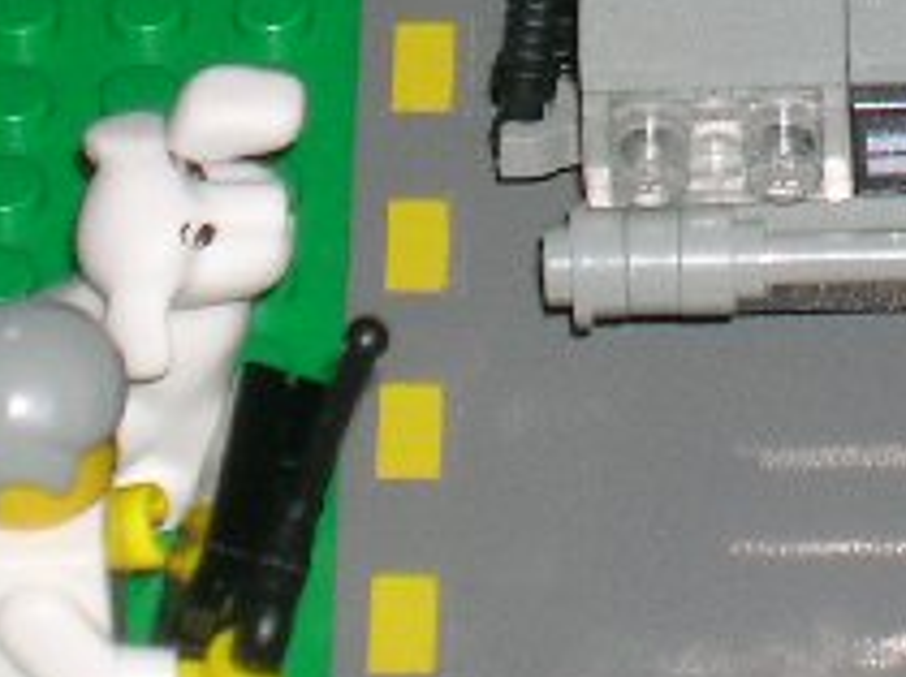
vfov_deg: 3.9
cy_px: -524
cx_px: 1048
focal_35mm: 378
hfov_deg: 5.2
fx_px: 9882
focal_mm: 17.1
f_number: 4.9
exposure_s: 1/60.1
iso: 50
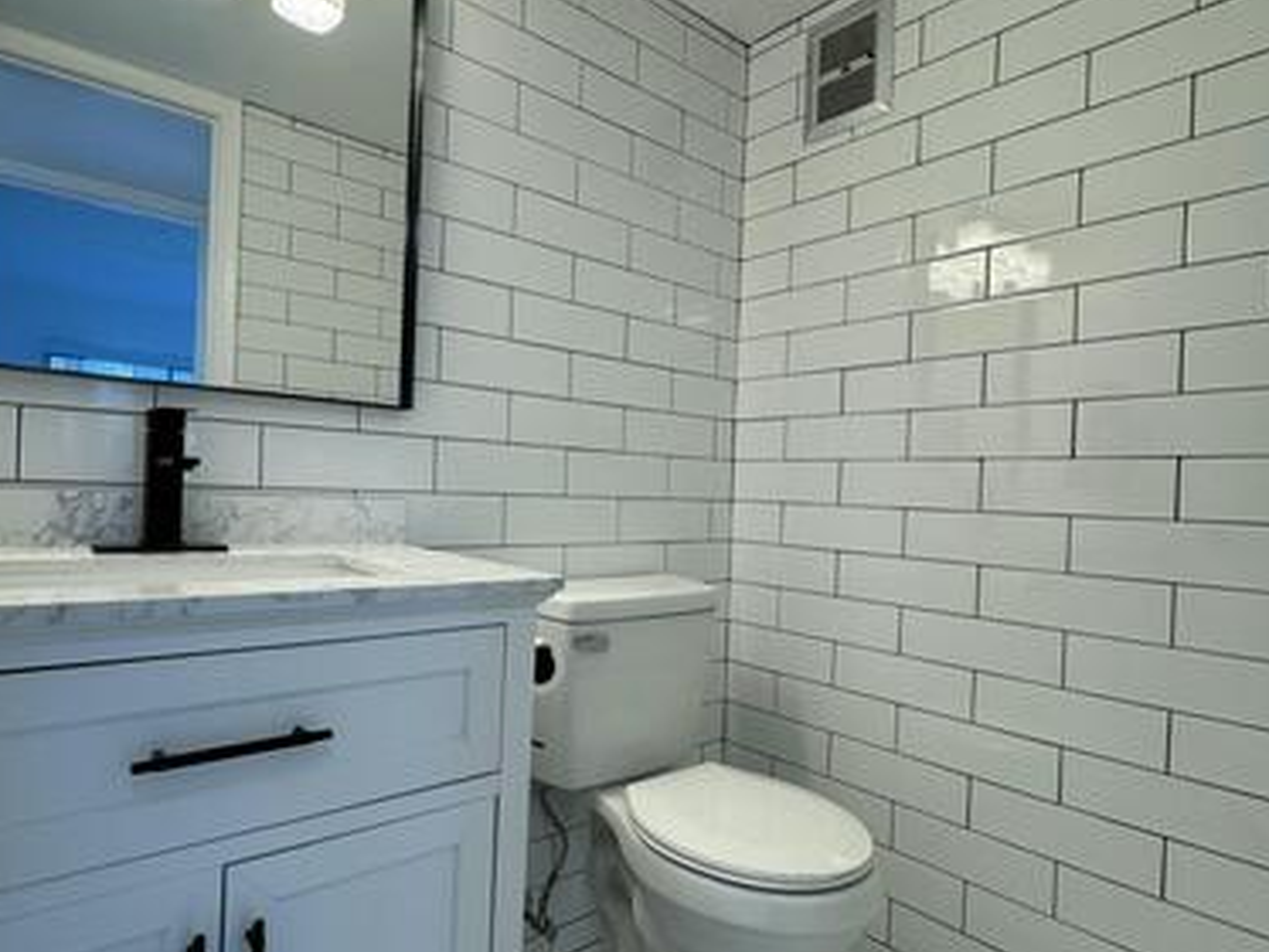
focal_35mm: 15
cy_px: 483
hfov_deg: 98.0
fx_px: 550
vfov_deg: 81.8
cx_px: 595
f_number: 2.2
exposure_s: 1/120
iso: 80
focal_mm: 2.22
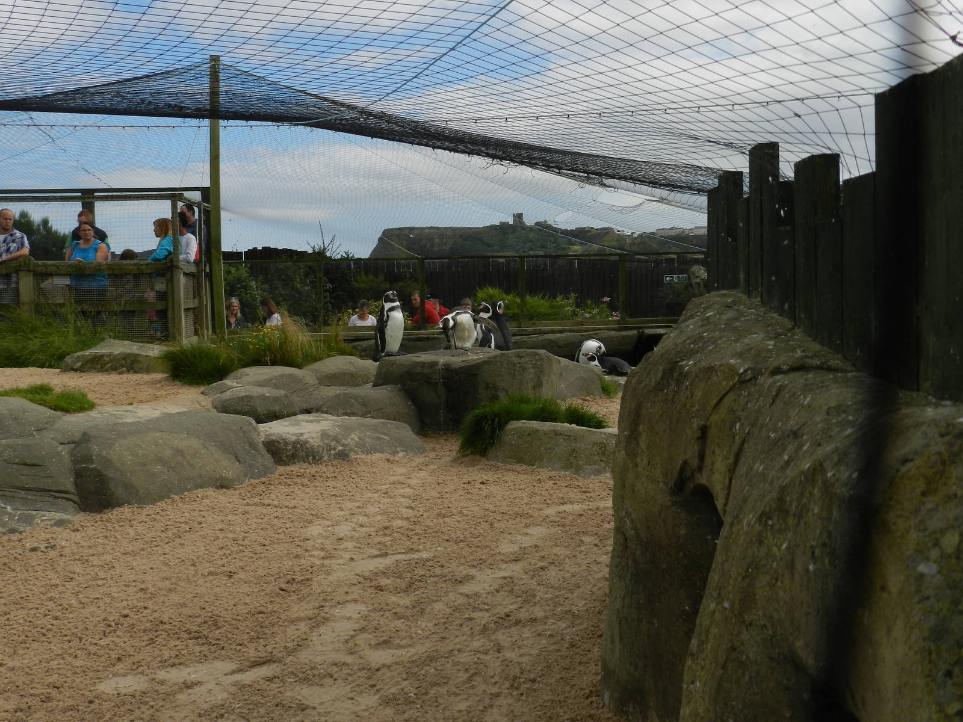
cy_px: 361
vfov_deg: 37.7
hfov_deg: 49.0
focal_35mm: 38
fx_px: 1057
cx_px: 482
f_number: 4
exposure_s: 1/1500
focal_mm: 6.7
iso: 160
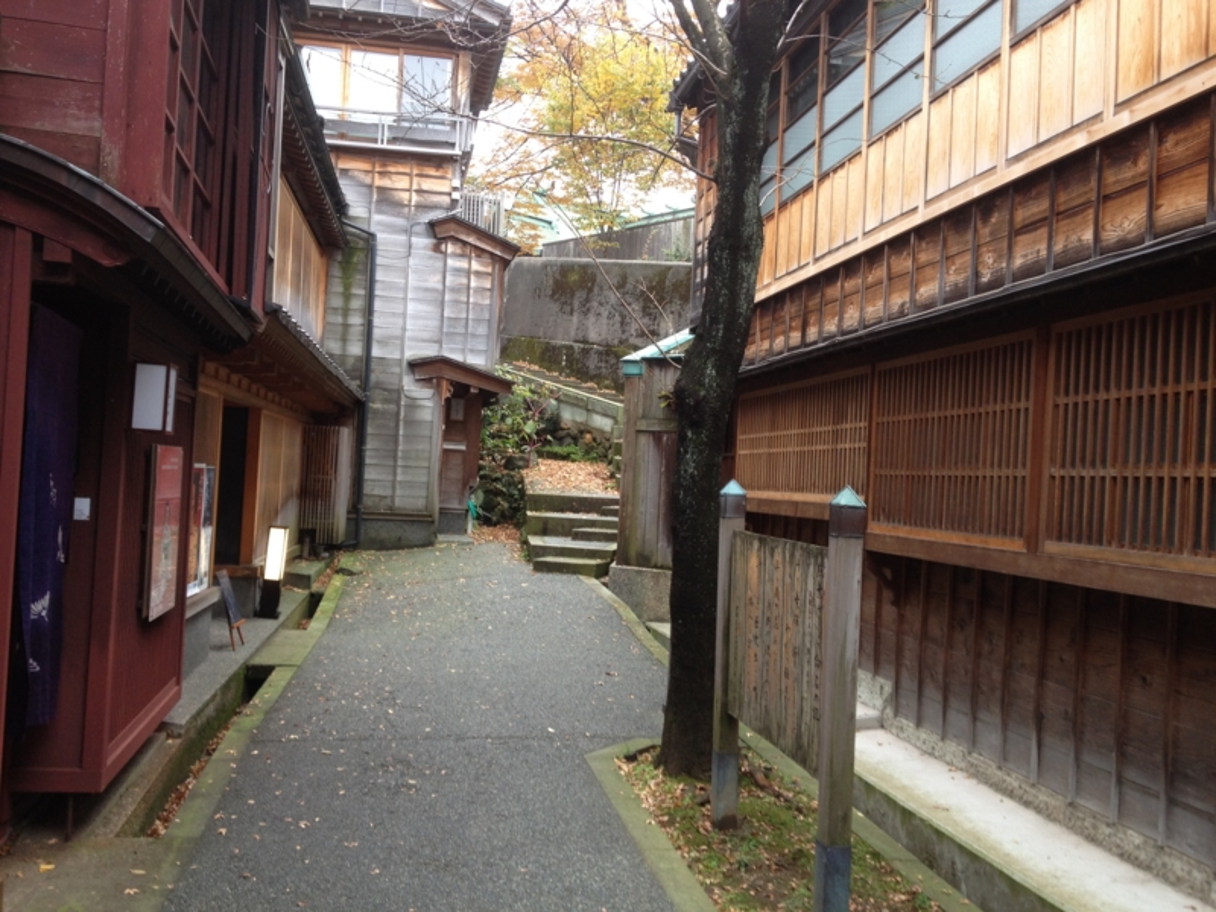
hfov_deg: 52.6
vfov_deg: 40.7
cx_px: 608
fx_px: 1229
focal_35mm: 35
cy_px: 456
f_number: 2.4
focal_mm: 4.28
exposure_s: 1/30
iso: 64
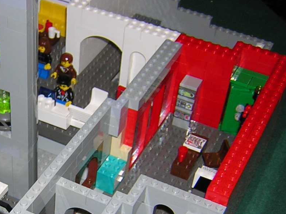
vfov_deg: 20.0
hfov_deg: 25.8
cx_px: 30
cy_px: 163
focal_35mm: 73
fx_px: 603
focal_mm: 4.7
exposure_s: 1/60.1
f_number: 2.6
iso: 100
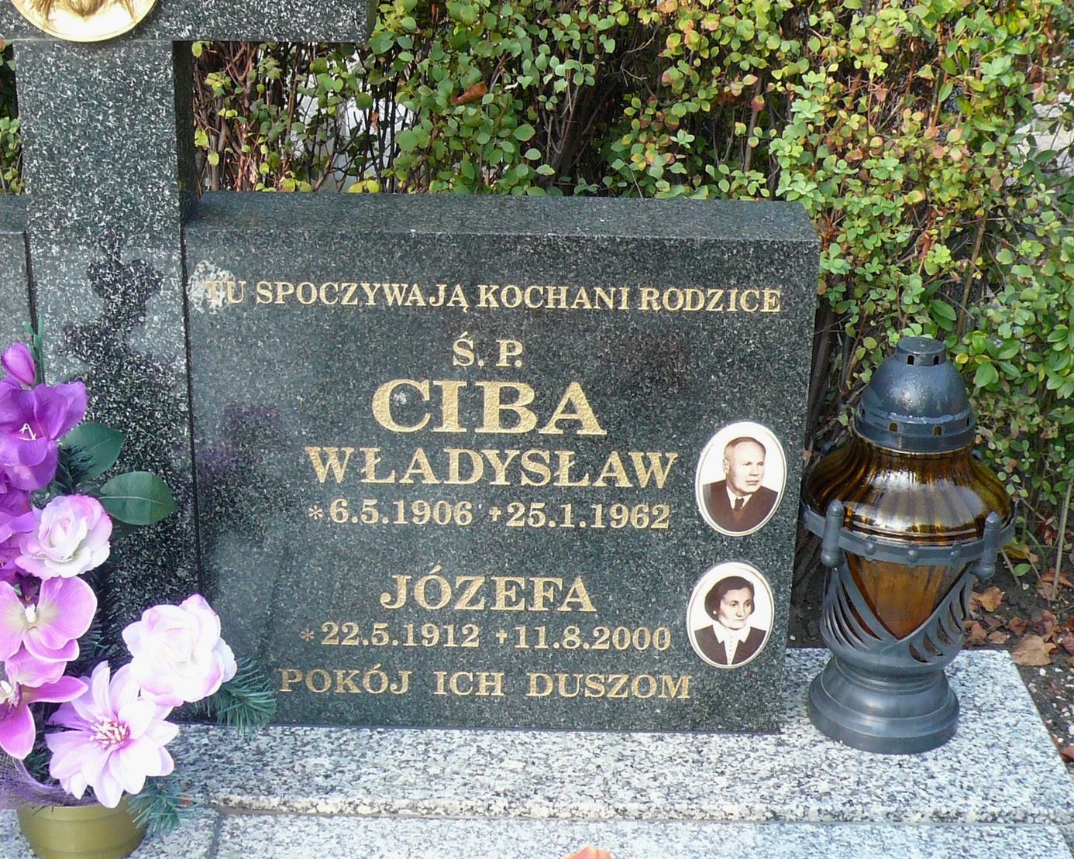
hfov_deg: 33.6
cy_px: 433
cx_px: 508
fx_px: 1780
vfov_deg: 27.1
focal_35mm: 56
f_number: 3
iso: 100
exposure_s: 1/80
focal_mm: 5.7
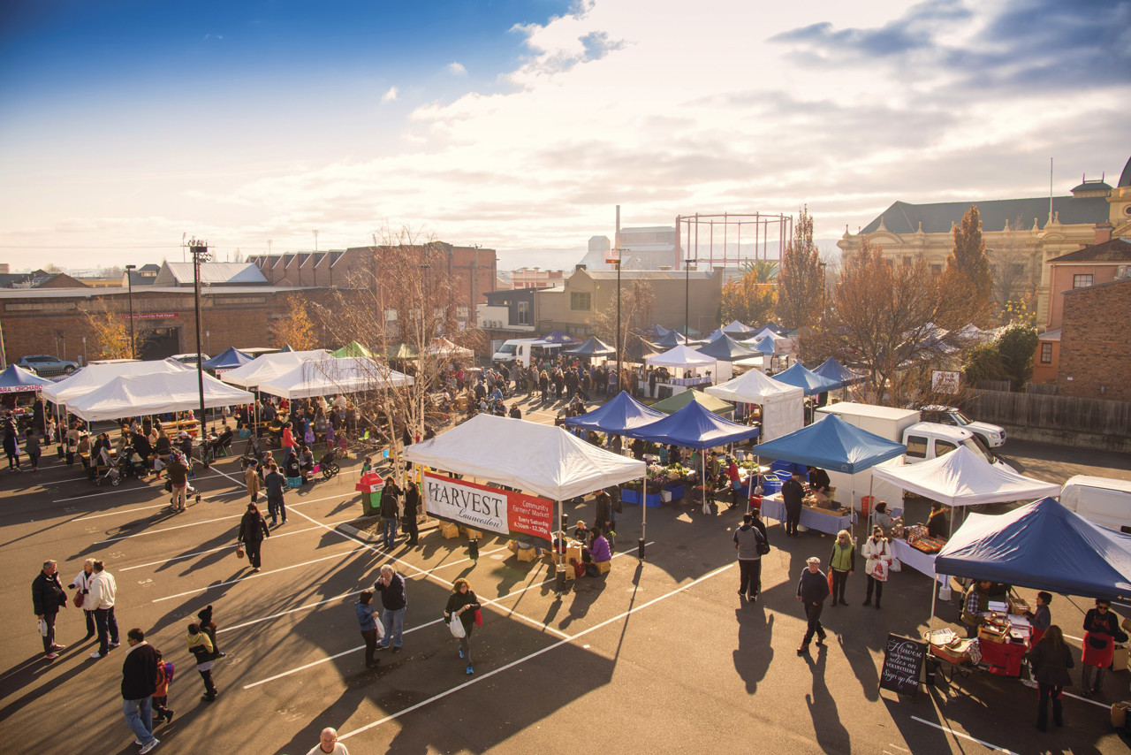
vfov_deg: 53.2
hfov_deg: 73.7
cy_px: 378
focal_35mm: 24
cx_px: 566
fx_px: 754
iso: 100
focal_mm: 24
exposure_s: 1/250
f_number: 5.6
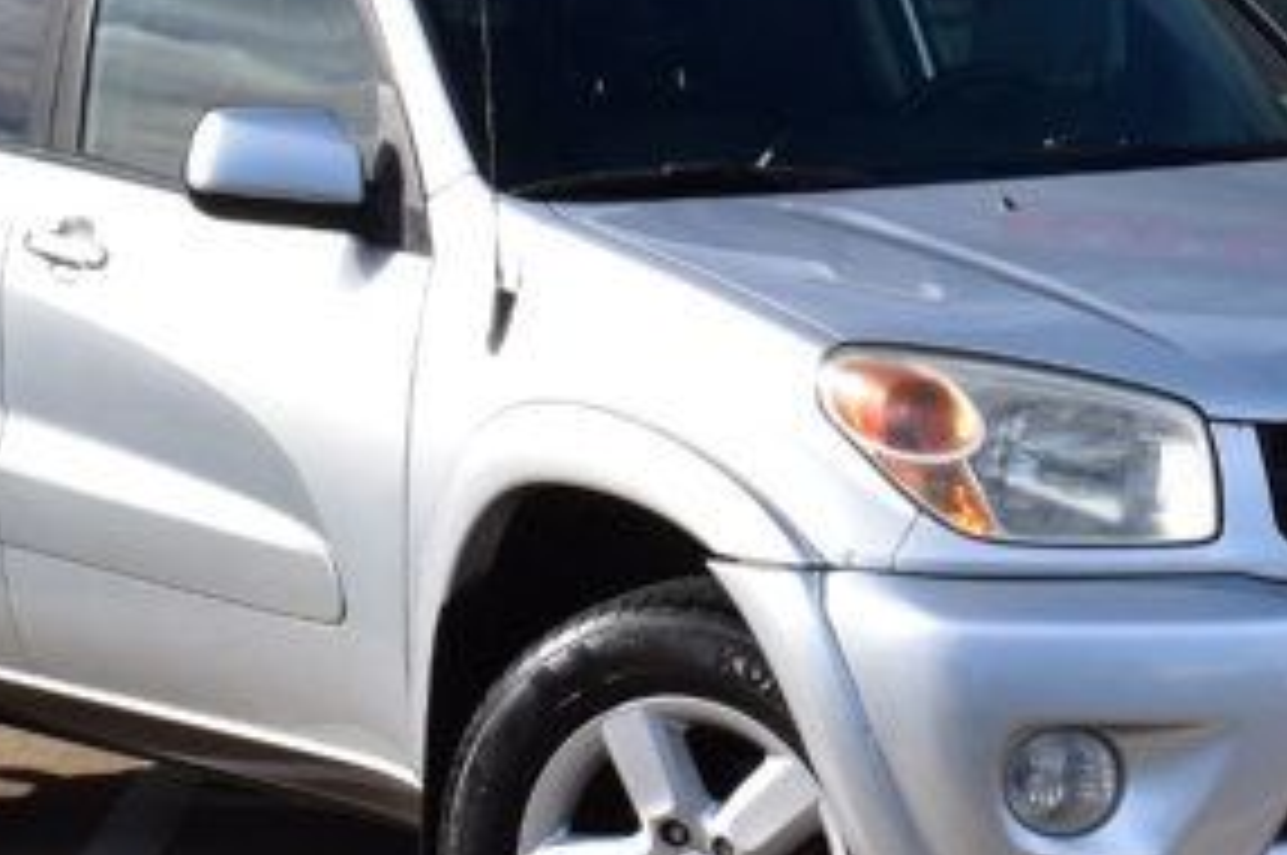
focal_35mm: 172
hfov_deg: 11.9
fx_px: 6142
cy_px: -122
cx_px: 1080
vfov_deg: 7.9
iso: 400
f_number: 11
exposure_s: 1/400
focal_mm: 32
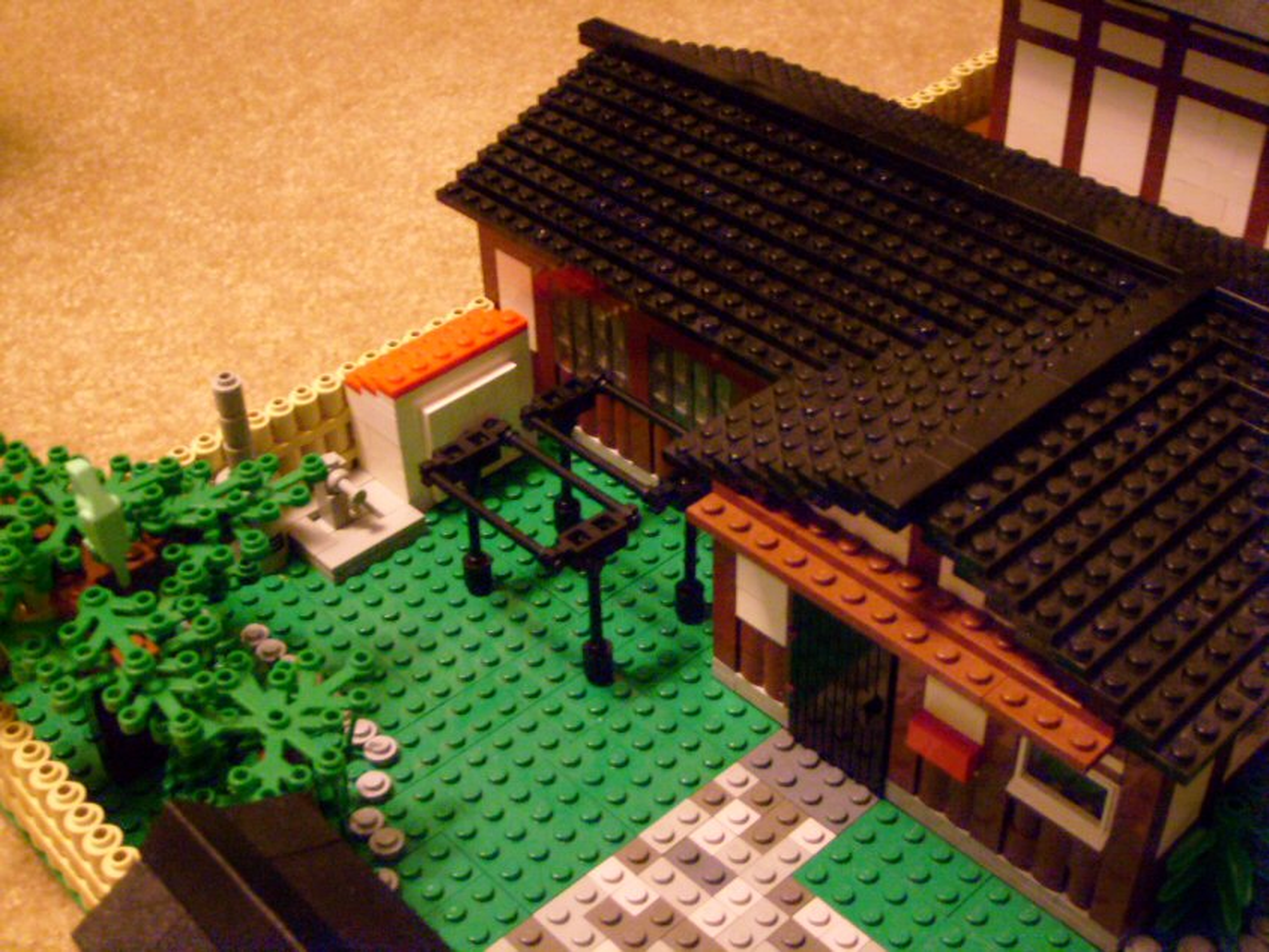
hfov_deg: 43.8
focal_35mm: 43
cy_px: 476
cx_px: 634
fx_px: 1577
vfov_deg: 33.6
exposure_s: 1/2
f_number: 3
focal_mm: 7.2
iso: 200
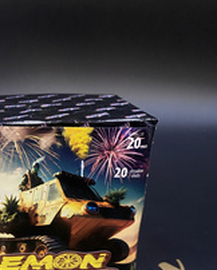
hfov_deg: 33.2
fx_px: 353
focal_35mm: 44
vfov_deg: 39.7
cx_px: 44
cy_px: 229
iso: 160
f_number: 1.8
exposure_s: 1/60
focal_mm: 4.25
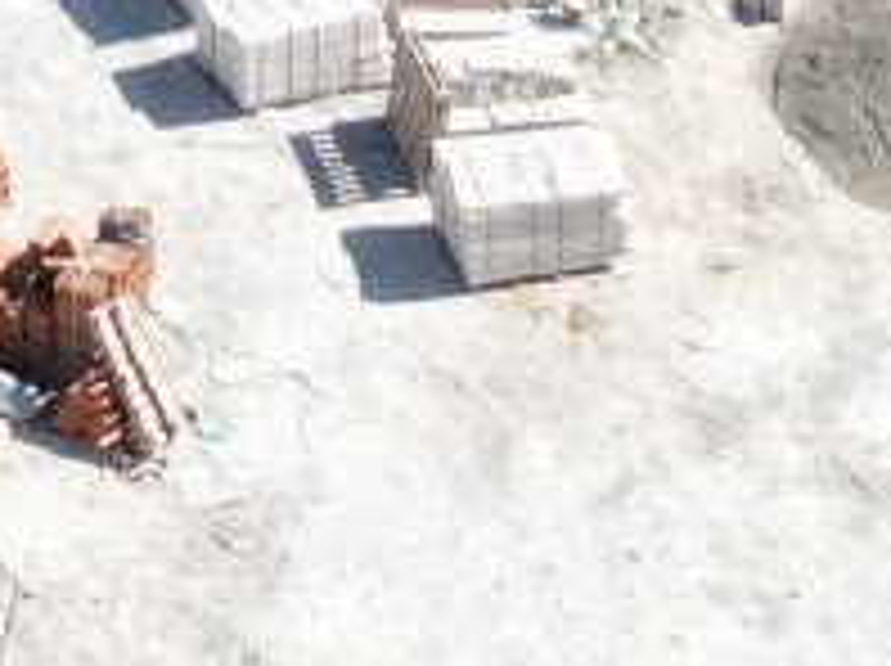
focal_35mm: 170
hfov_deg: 11.5
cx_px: -32
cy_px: -1215
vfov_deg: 7.8
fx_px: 4370
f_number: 1.7
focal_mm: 6.72
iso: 100
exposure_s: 1/2000
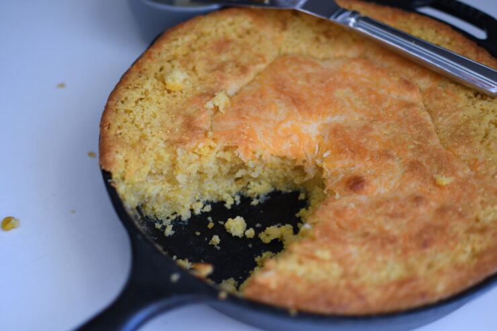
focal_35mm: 52
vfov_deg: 26.0
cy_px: 166
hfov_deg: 38.2
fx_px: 718
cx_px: 248
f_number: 1.8
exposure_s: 1/640
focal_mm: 35
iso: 400
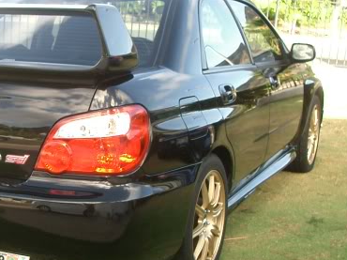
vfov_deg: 20.7
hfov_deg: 26.9
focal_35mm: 71
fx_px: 711
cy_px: 164
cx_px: 75
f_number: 2.8
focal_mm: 6.8
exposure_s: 1/160
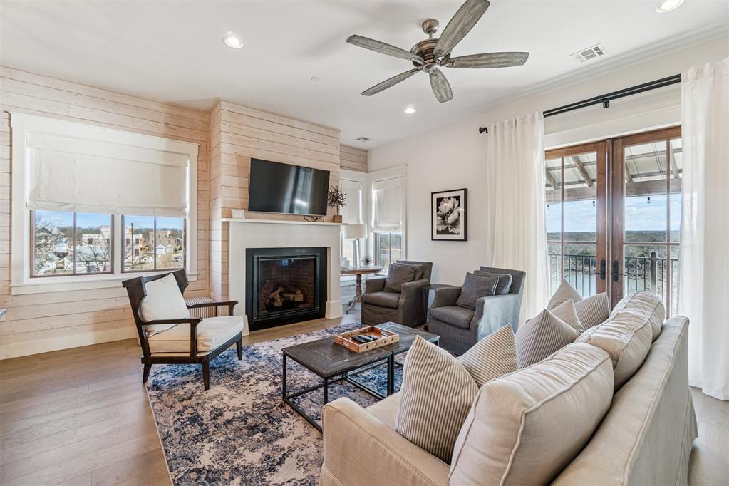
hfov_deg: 100.4
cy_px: 243
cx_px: 364
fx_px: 304
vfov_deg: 77.3
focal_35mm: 15
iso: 200
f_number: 6.3
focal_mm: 10
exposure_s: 1/60
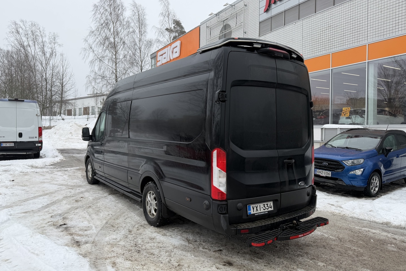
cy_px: 130
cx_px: 203
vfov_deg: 51.3
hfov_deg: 71.5
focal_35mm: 25
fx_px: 282
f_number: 1.78
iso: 80
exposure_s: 1/1122
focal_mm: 6.76
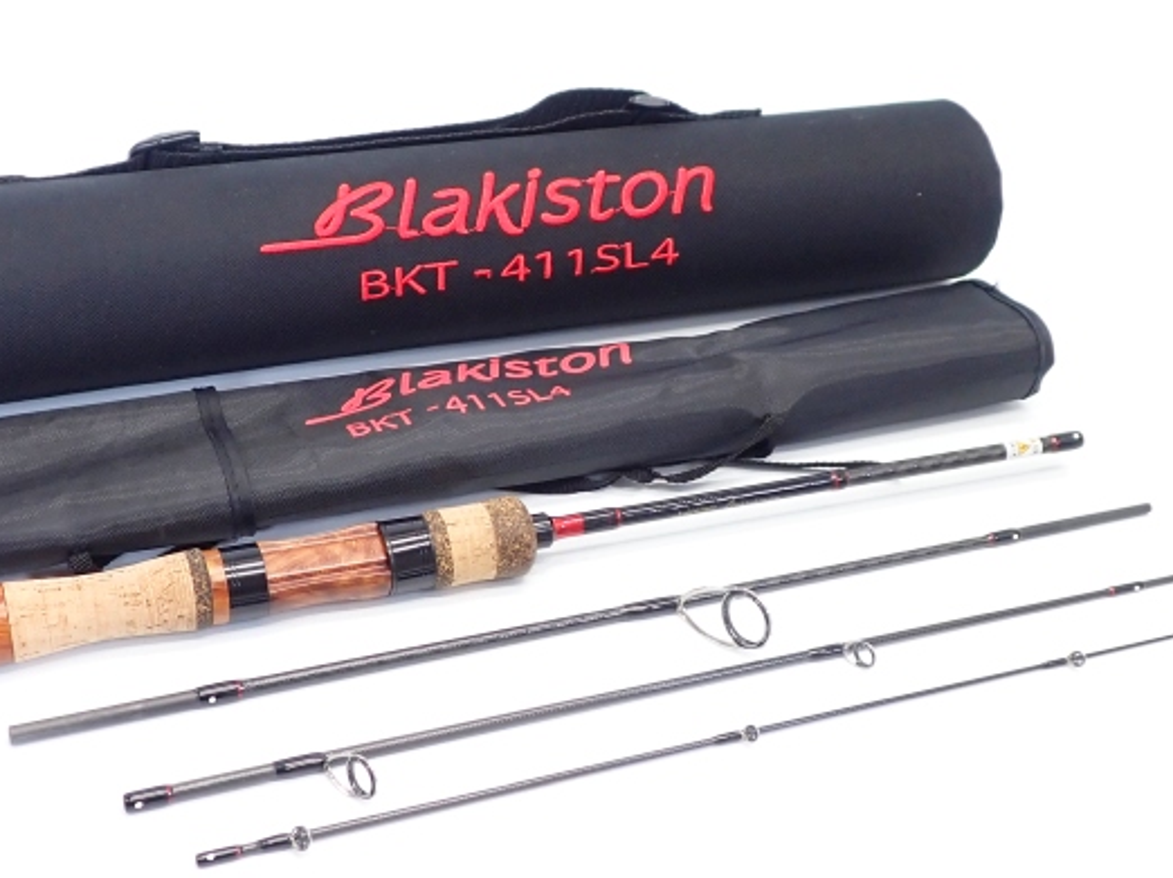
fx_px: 1558
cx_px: 512
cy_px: 451
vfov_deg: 31.5
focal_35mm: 46
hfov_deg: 41.2
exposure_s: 1/60
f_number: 2.3
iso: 200
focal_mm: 5.4
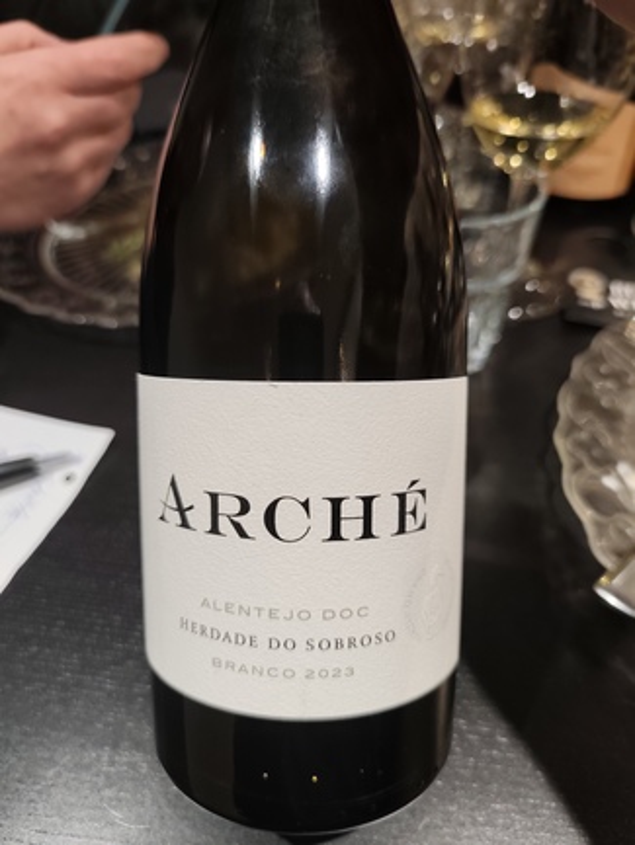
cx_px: 318
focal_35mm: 23
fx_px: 562
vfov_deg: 73.9
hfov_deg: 58.9
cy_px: 422
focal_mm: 6.19
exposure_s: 1/50
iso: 400
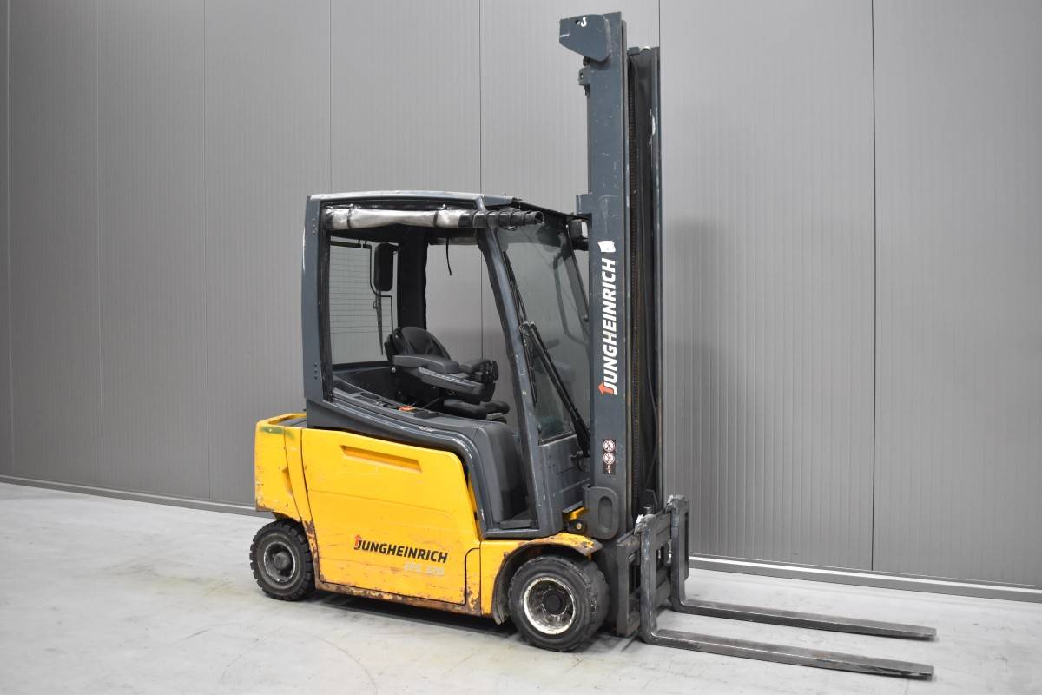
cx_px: 521
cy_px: 348
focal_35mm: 32
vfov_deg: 41.7
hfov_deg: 59.5
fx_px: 912
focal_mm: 21
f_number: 4
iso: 1600
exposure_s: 1/50
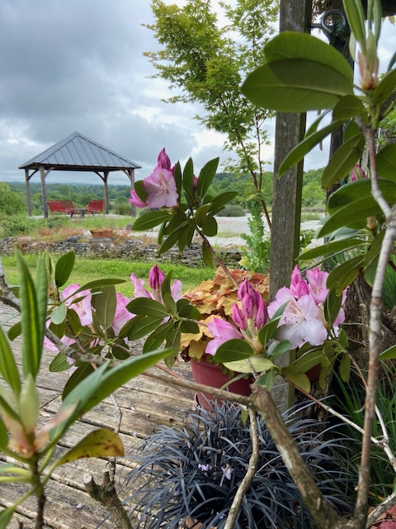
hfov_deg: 53.1
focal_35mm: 26
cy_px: 264
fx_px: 397
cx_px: 198
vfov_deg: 67.3
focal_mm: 4.25
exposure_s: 1/436
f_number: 1.8
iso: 32
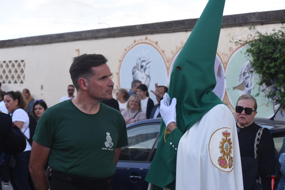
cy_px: 95
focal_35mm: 70
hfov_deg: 28.8
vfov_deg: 19.5
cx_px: 142
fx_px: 554
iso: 250
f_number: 5
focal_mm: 70
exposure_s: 1/200
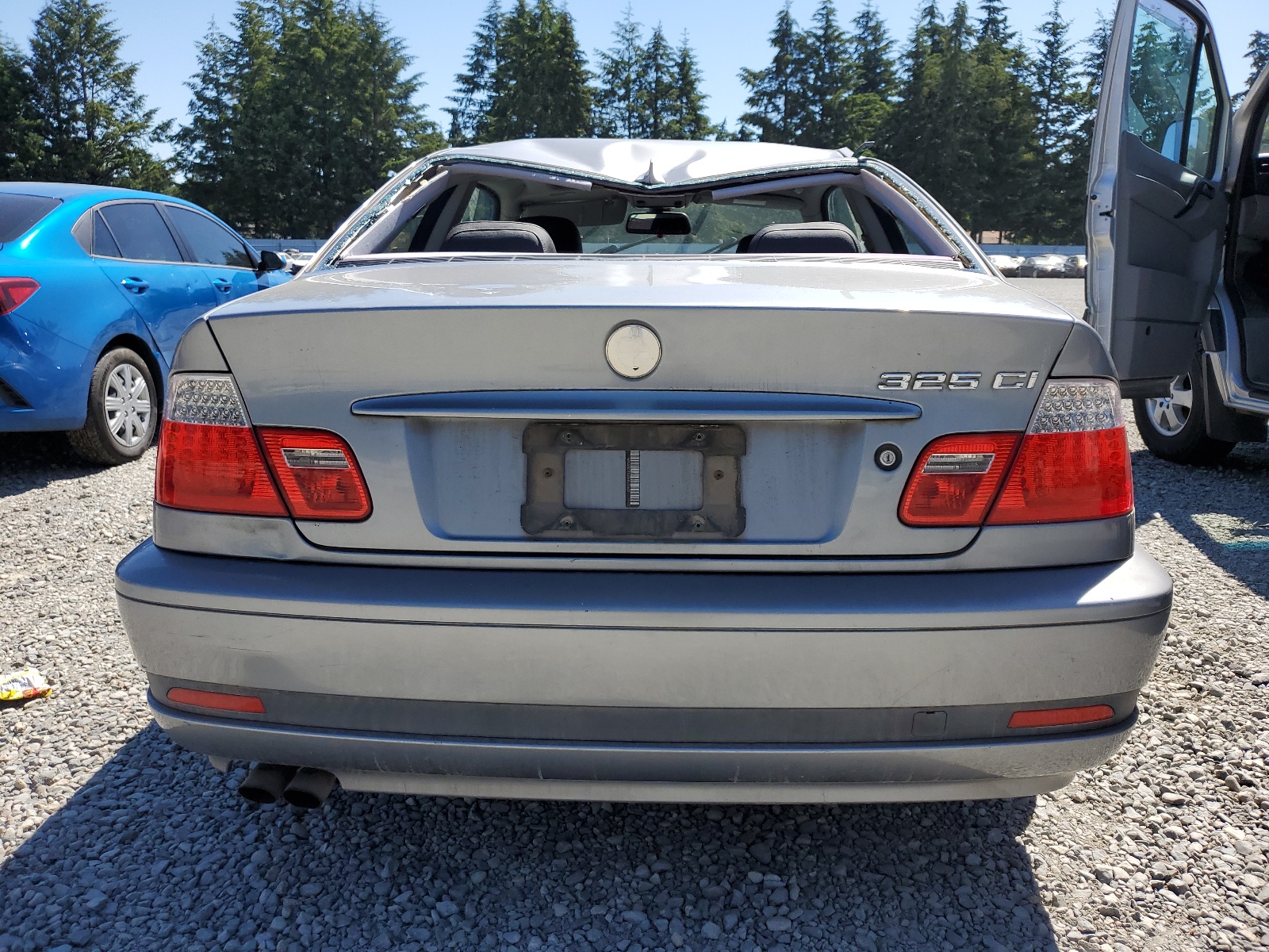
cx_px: 634
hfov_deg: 67.3
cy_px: 476
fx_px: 953
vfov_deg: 53.1
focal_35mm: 26
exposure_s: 1/2500
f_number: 1.5
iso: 50
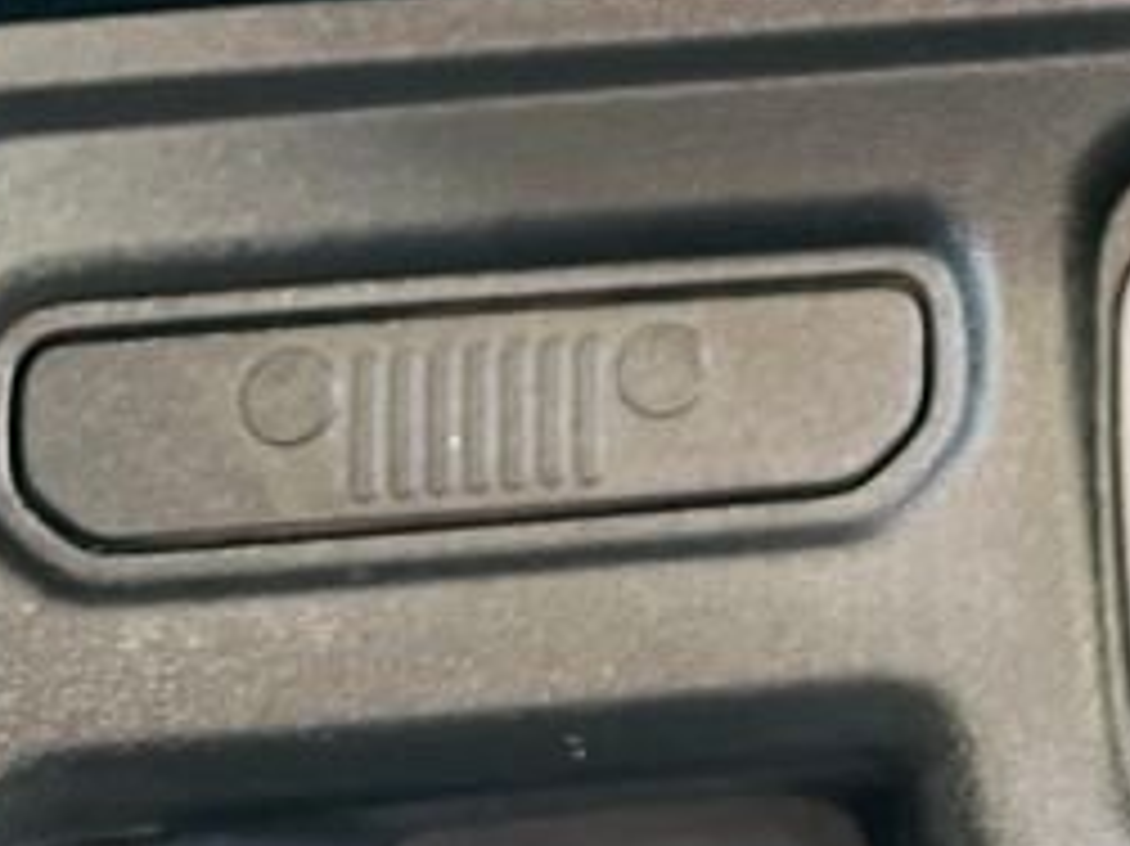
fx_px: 3459
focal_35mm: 106
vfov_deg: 12.6
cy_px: -716
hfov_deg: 17.5
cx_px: 1450
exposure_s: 1/57
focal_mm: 5.1
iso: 200
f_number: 1.6
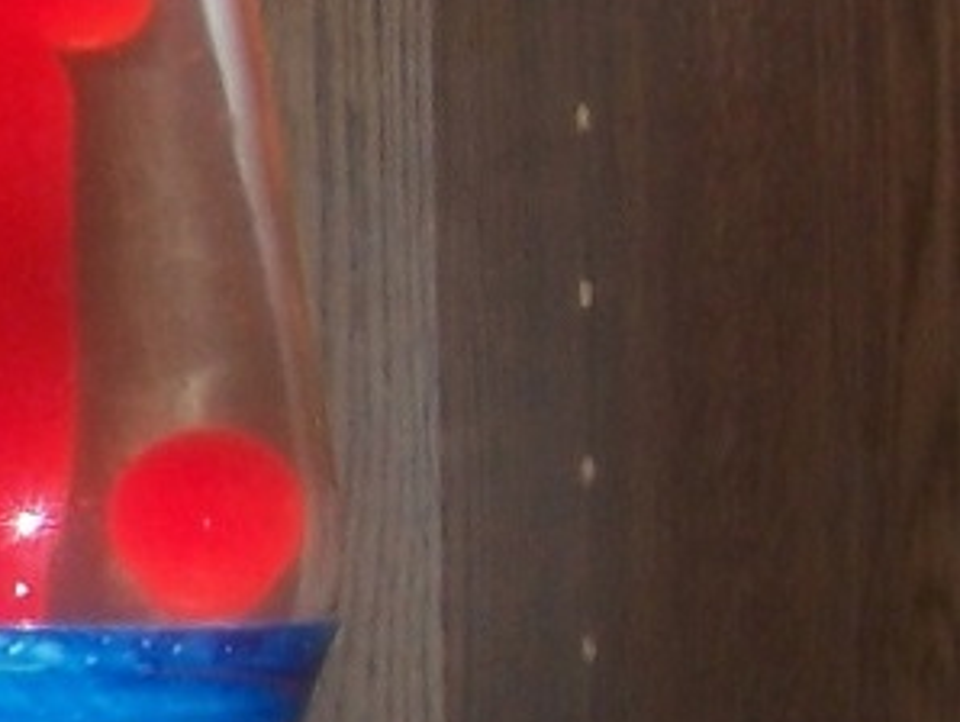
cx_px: -1525
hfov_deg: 9.4
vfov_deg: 8.2
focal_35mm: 181
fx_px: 5024
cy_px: 519
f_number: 2.7
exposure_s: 1/60
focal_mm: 5.6
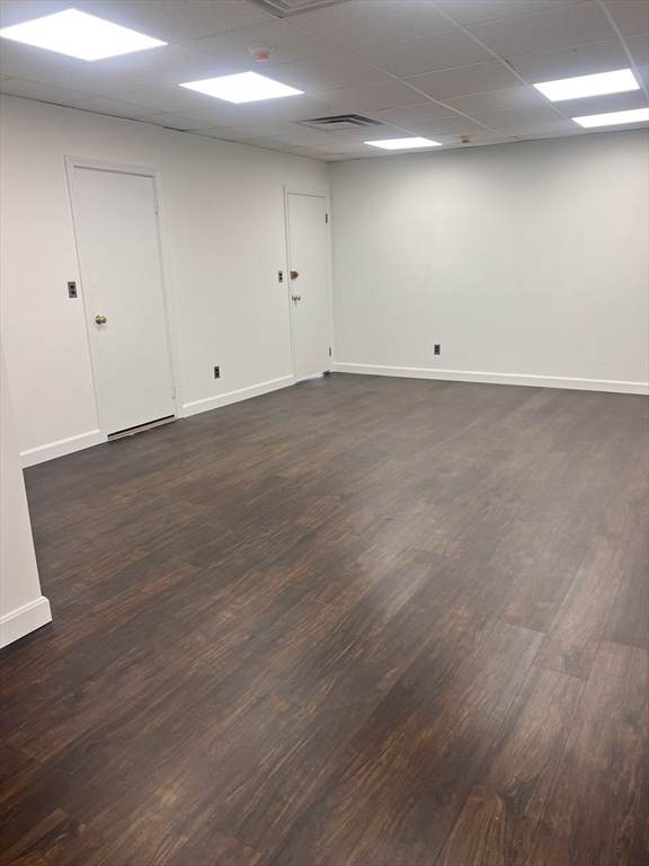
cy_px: 433
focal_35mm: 26
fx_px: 650
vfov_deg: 67.3
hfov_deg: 53.1
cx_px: 324
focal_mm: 5.7
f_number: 1.5
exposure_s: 1/120
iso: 64
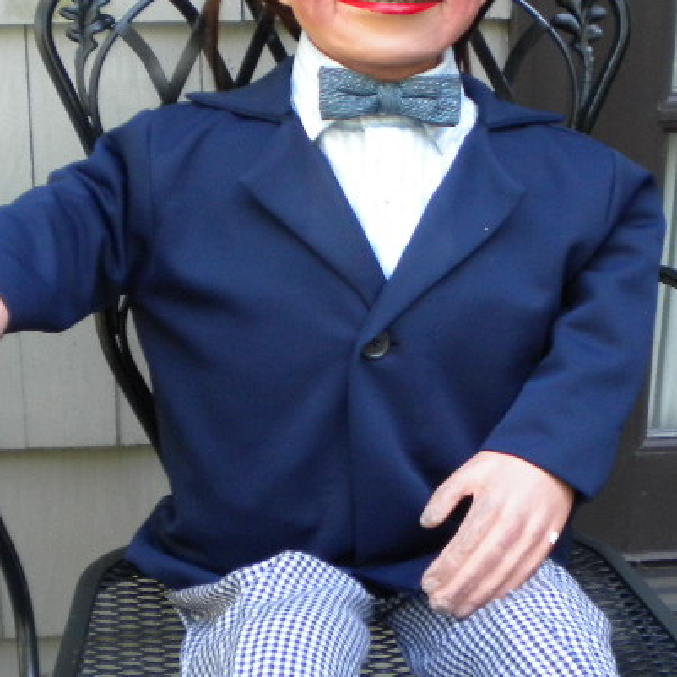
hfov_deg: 21.9
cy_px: 382
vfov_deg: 21.9
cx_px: 360
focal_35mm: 79
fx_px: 1748
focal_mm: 6.3
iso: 208
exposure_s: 1/63.8
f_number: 3.1
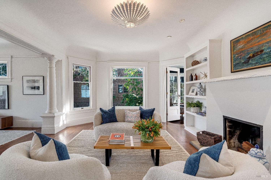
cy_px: 90
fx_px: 120
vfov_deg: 73.7
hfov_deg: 96.7
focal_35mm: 16
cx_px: 136
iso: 400
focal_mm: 16
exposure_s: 1/125
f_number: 11
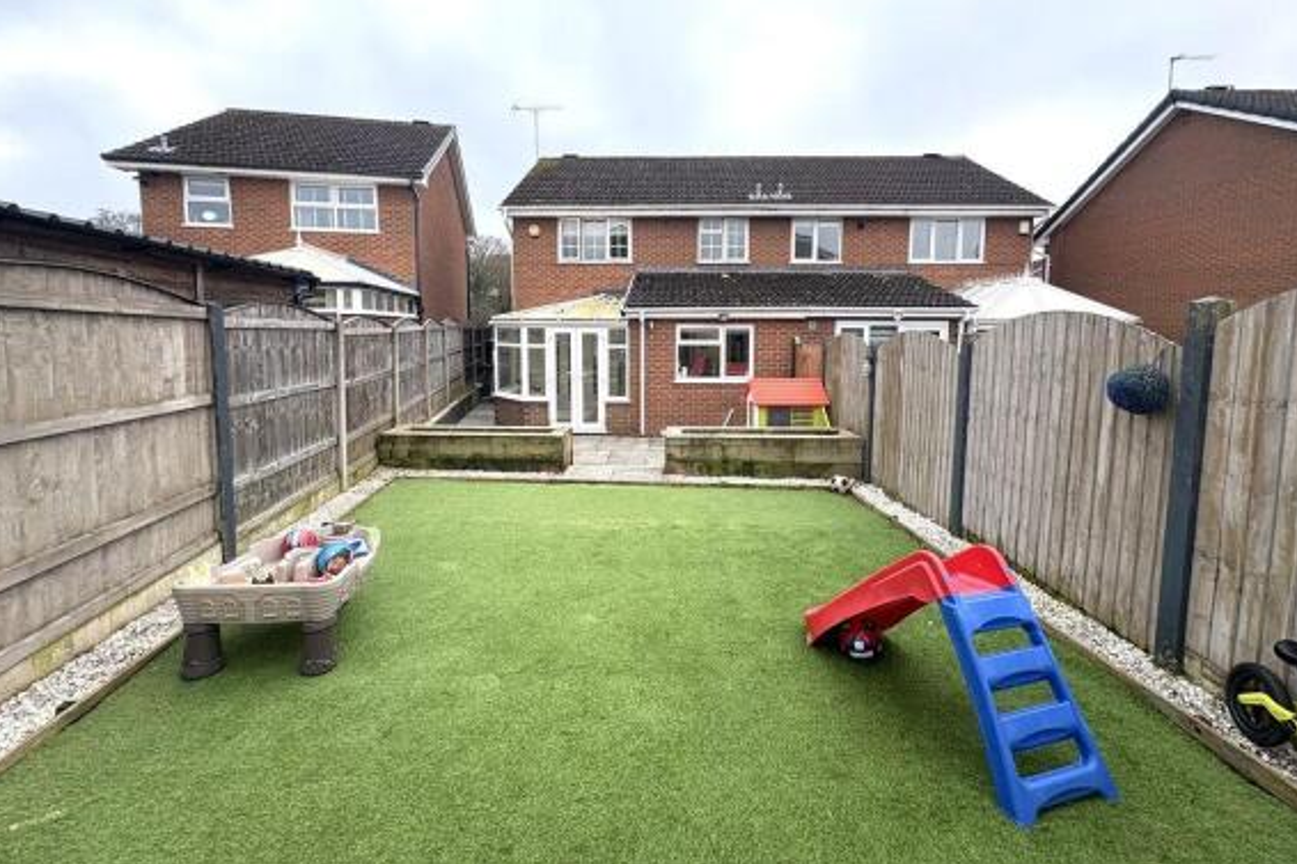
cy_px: 370
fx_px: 540
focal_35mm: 15
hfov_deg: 100.4
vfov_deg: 76.8
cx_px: 657
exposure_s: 1/187
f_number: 2.2
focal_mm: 2.22
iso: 40
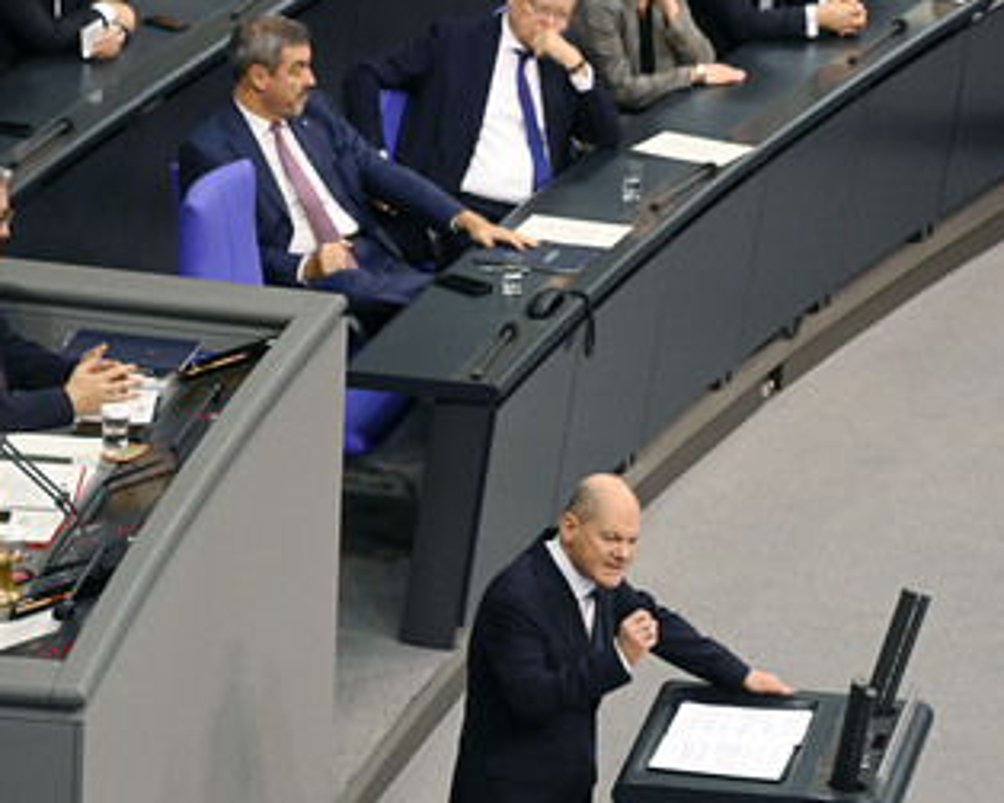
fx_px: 8793
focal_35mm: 296
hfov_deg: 6.5
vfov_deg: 5.2
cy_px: 441
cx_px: 388
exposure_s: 1/500
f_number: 5.6
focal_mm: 220
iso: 10000
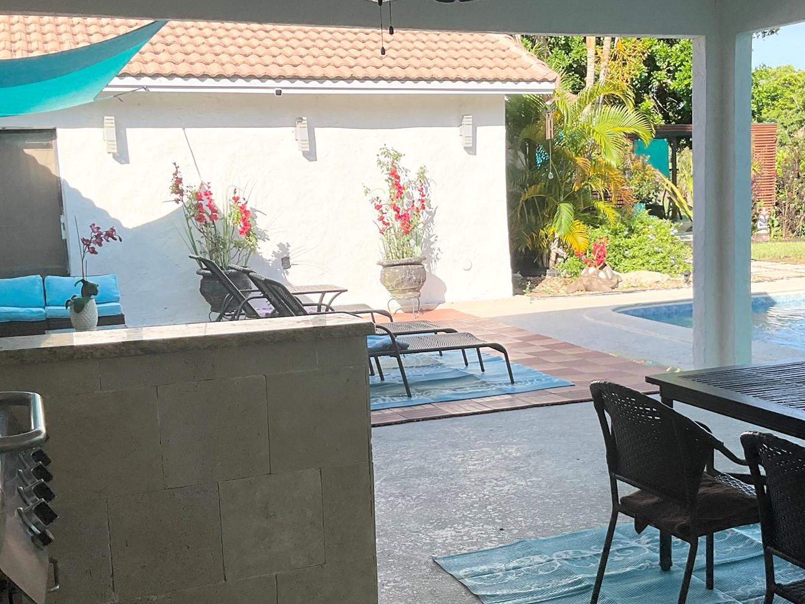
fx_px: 1070
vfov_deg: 31.5
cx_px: 496
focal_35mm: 46
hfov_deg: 41.0
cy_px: 338
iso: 16
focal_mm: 3
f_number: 1.8
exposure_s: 1/929
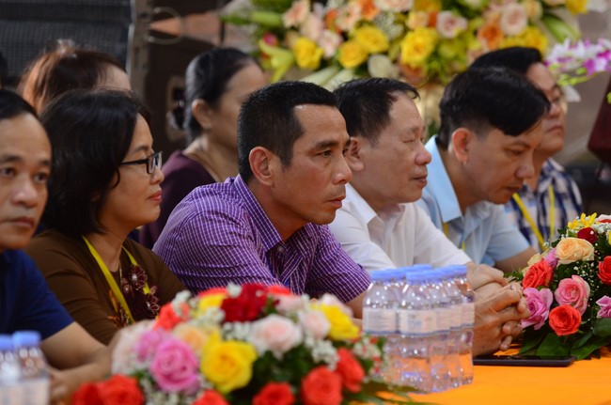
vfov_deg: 7.3
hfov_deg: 11.0
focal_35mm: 188
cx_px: 306
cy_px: 202
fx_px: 3177
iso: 1250
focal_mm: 125
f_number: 2.8
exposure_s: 1/100
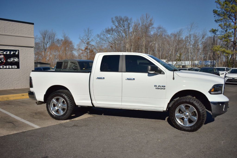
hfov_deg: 61.9
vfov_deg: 43.6
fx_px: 197
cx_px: 118
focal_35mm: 30
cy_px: 79
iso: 110
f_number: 3.8
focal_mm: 20
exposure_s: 1/4000
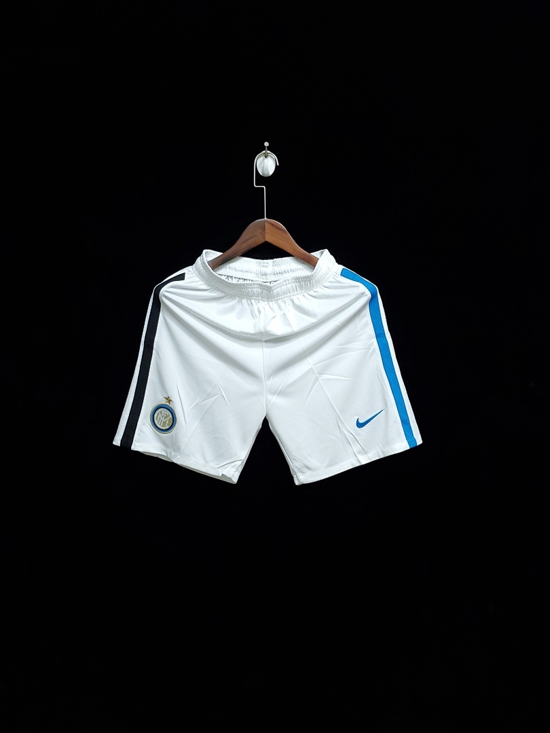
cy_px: 366
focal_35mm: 26
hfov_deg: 53.1
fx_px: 551
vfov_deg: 67.3
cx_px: 275
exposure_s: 1/20
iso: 200
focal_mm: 4.3
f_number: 1.5
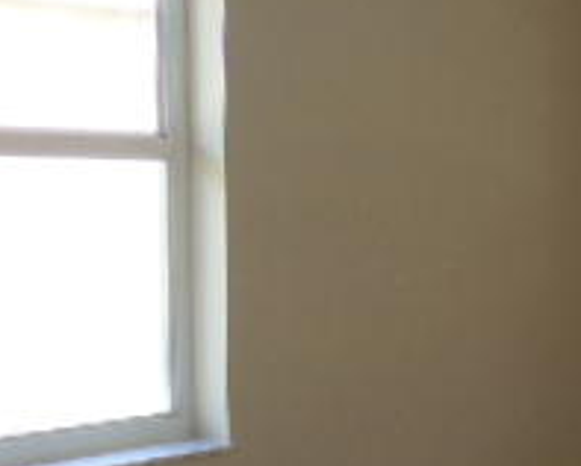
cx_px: 914
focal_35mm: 76
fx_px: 1308
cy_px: 316
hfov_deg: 20.7
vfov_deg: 20.1
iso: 110
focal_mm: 4.3
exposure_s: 1/30
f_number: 3
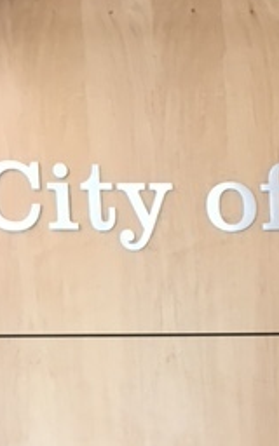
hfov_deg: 15.9
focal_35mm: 77
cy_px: 545
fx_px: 937
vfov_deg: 24.2
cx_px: 380
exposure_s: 1/30
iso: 64
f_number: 2.2
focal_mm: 4.15
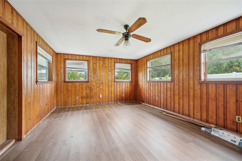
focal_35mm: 14
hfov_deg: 104.3
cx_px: 121
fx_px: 94
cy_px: 80
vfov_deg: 81.2
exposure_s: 1/15
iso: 400
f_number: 8
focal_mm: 14
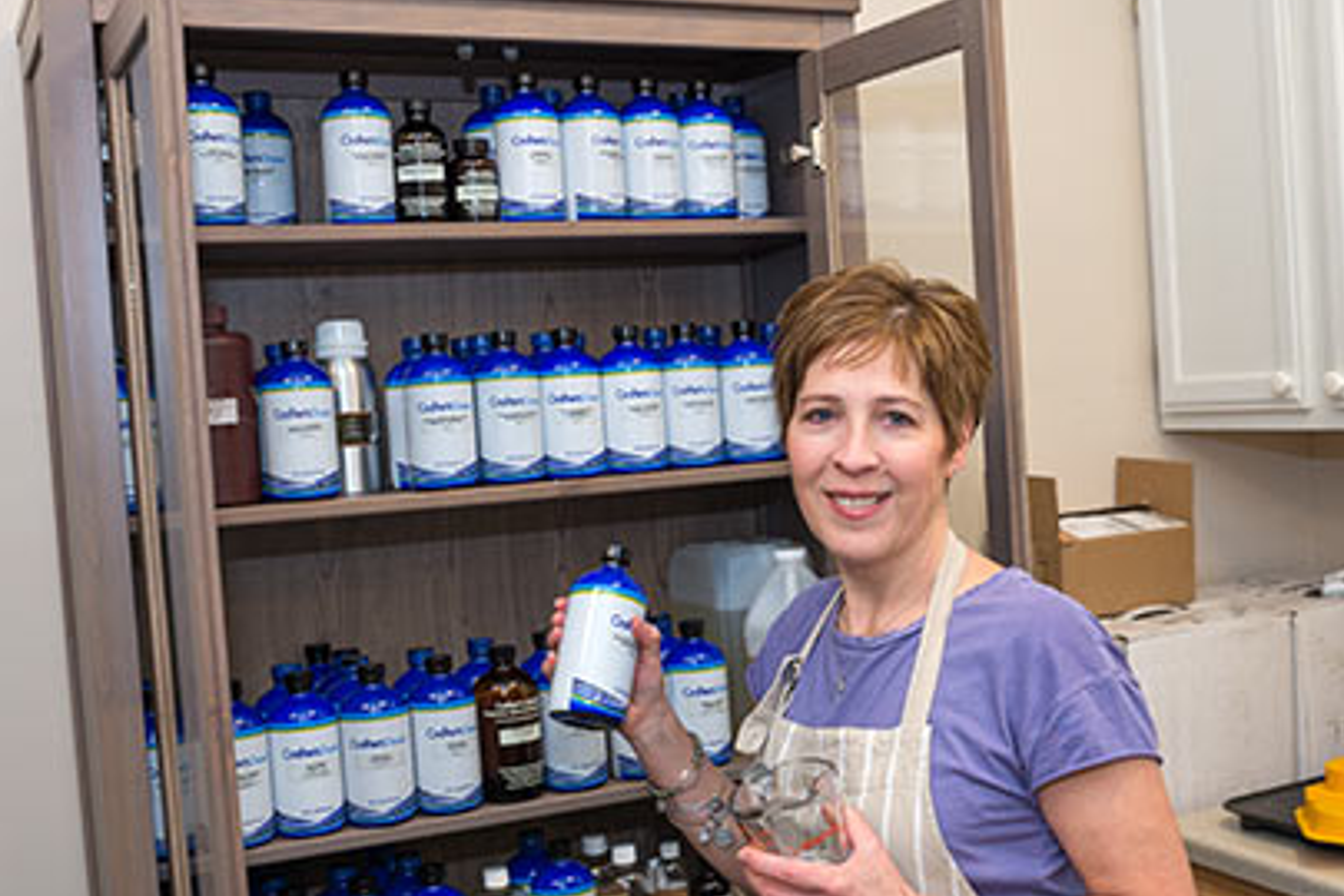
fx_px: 1605
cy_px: 377
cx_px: 747
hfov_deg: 45.4
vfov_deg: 31.1
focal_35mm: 43
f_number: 6.7
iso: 200
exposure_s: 1/60
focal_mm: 30
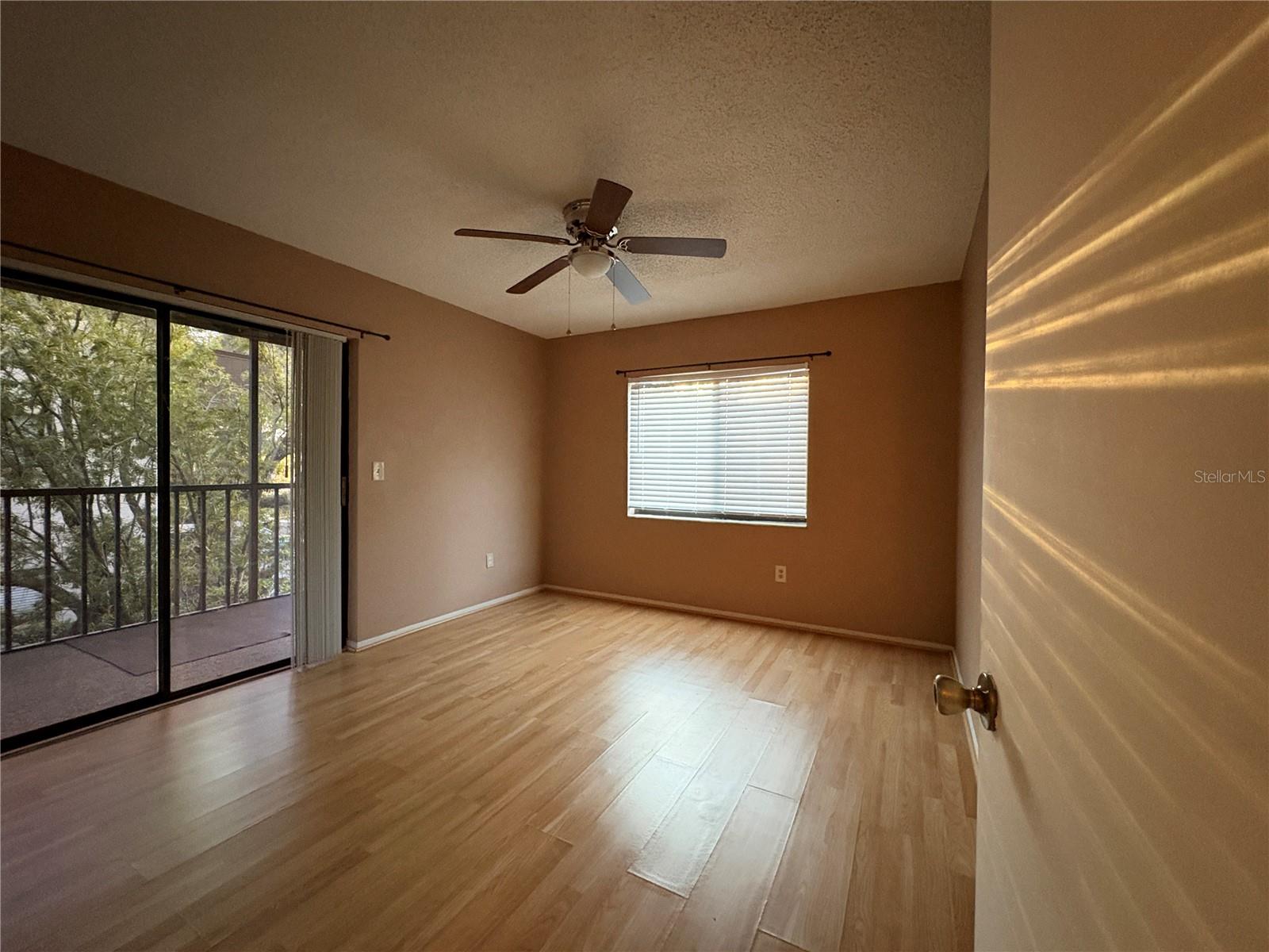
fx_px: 513
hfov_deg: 102.1
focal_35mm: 14
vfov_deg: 85.7
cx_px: 634
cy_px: 476
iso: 640
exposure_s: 1/40
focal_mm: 2.22
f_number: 2.2
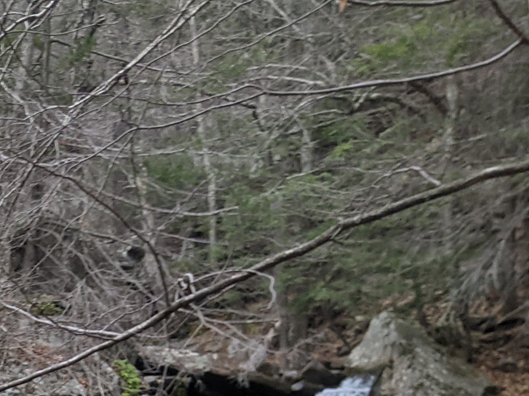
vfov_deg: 13.2
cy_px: 710
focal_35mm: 101
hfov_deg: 16.2
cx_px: -442
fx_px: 1543
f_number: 1.8
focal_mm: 4.44
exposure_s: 1/59
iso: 54
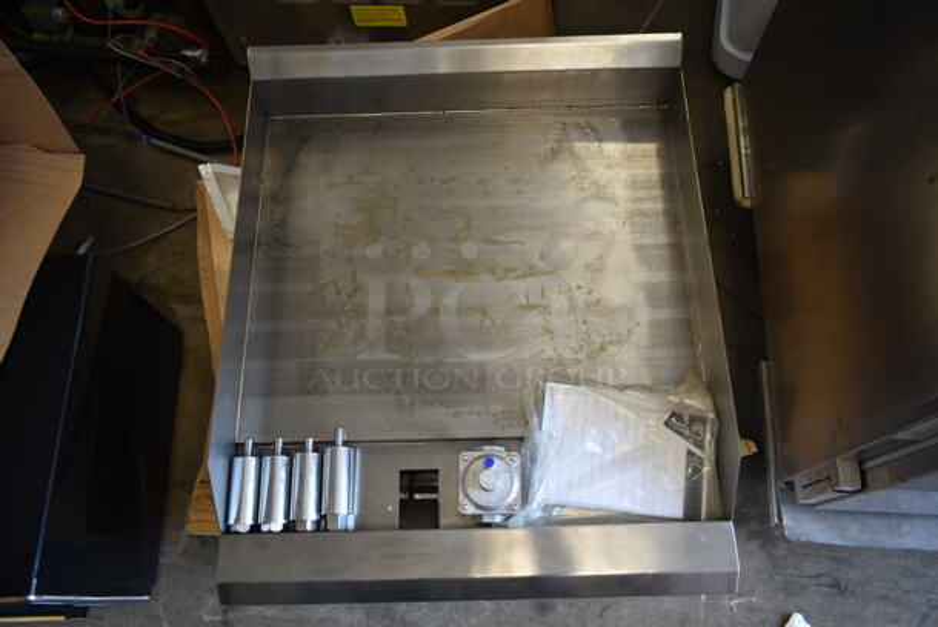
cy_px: 314
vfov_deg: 48.0
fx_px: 704
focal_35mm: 27
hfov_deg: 67.3
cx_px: 469
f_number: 3.5
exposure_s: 1/30
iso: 220
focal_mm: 18
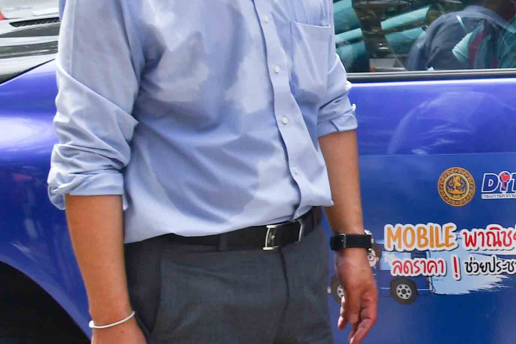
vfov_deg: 12.4
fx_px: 1562
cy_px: -8
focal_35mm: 109
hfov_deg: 15.6
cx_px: 973
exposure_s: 1/250
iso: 100
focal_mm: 18
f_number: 9
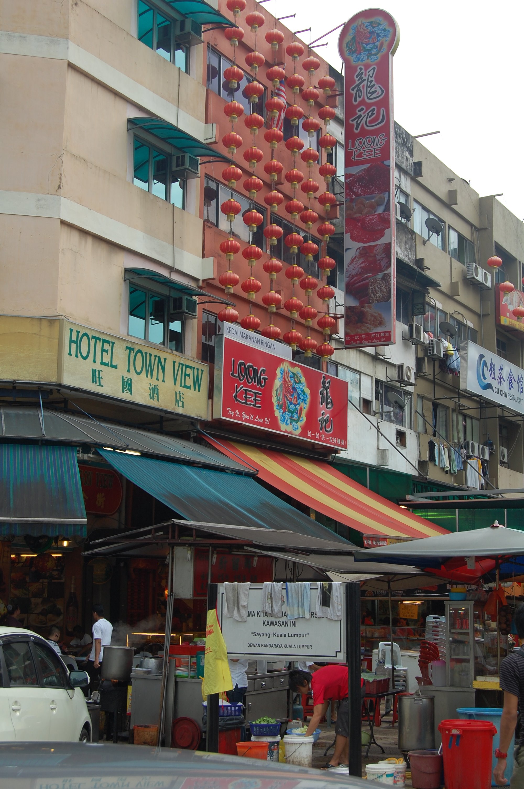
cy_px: 394
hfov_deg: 25.7
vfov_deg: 37.9
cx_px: 262
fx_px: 1148
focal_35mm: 52
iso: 200
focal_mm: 35
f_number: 7.1
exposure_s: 1/200
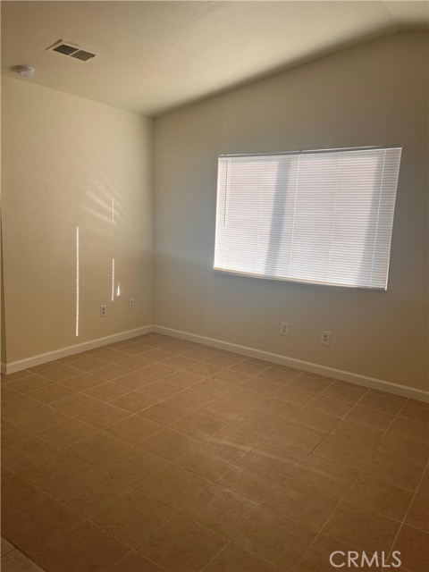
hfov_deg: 53.1
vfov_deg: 67.3
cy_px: 286
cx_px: 214
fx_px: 430
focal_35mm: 26
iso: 50
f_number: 1.6
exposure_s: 1/153
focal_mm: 5.1
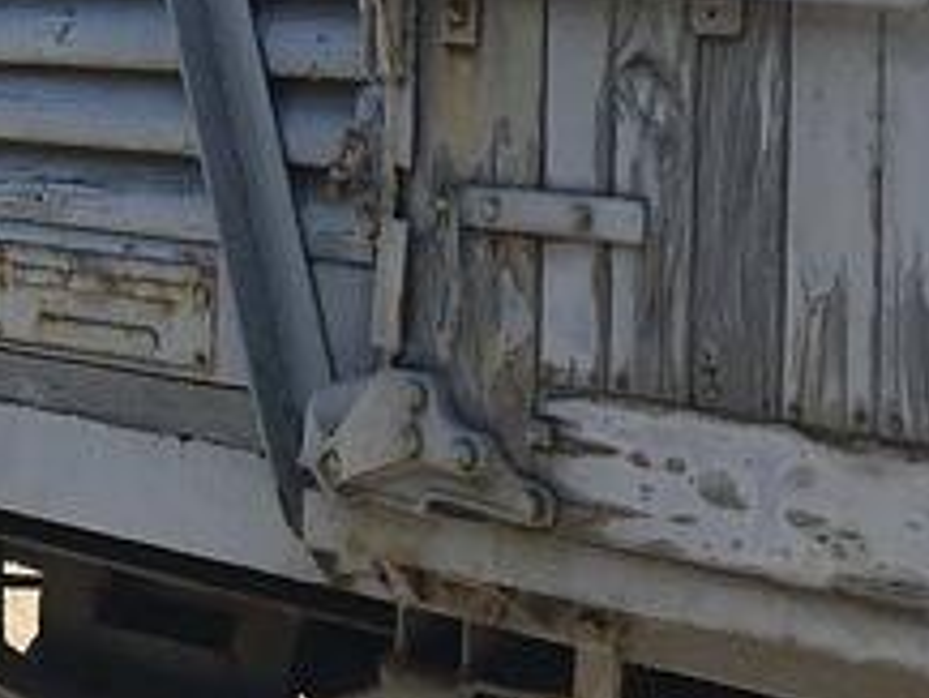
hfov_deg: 17.0
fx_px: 2873
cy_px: -107
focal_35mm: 107
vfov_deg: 13.5
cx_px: -368
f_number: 2.2
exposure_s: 1/1163
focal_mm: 4.15
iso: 32
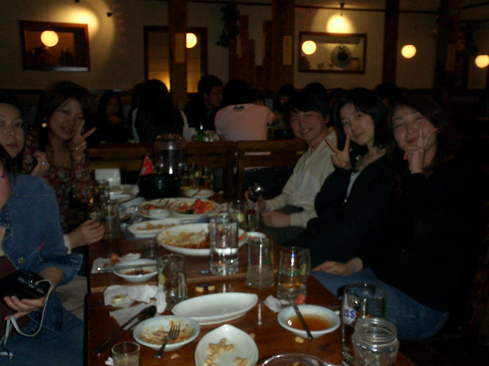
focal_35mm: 37
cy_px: 183
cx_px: 244
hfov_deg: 50.1
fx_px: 523
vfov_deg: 38.7
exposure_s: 1/40
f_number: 3.5
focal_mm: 5.6
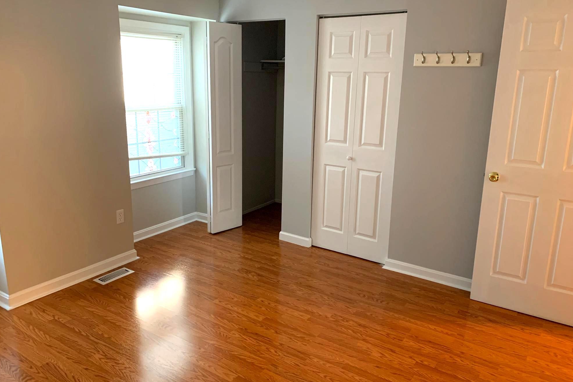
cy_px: 189
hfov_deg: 65.5
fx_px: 446
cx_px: 279
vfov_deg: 46.4
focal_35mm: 28
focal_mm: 4.25
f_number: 1.8
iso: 320
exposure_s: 1/40
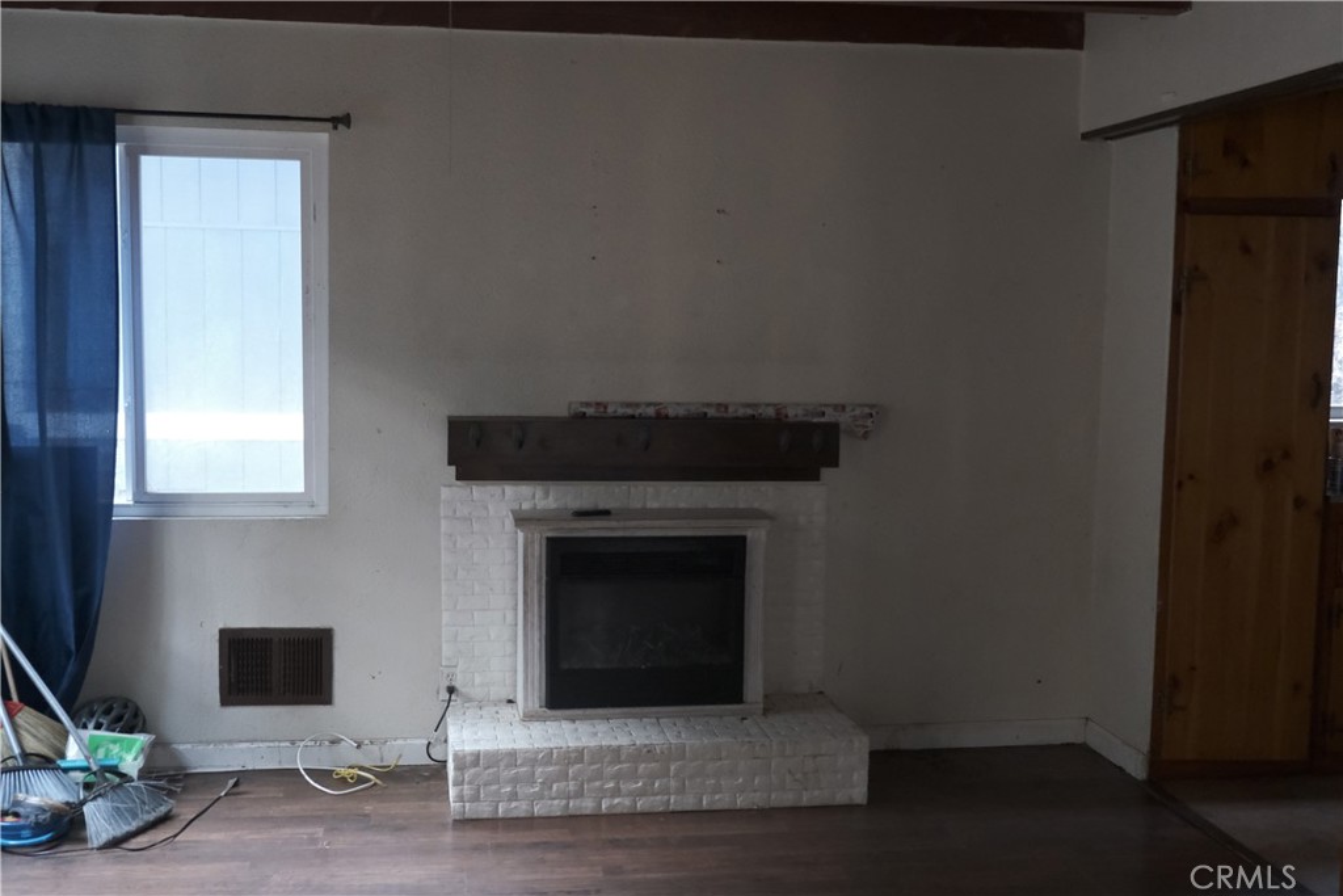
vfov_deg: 41.1
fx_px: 1194
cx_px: 672
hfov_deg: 58.7
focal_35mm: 32
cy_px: 448
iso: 3200
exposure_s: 1/38
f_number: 3.2
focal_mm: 21.4
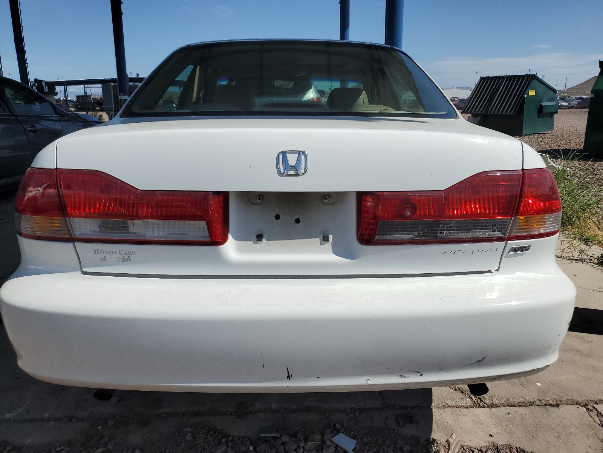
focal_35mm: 26
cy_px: 226
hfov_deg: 67.3
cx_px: 302
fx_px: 453
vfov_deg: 53.1
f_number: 1.5
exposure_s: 1/10000
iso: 50
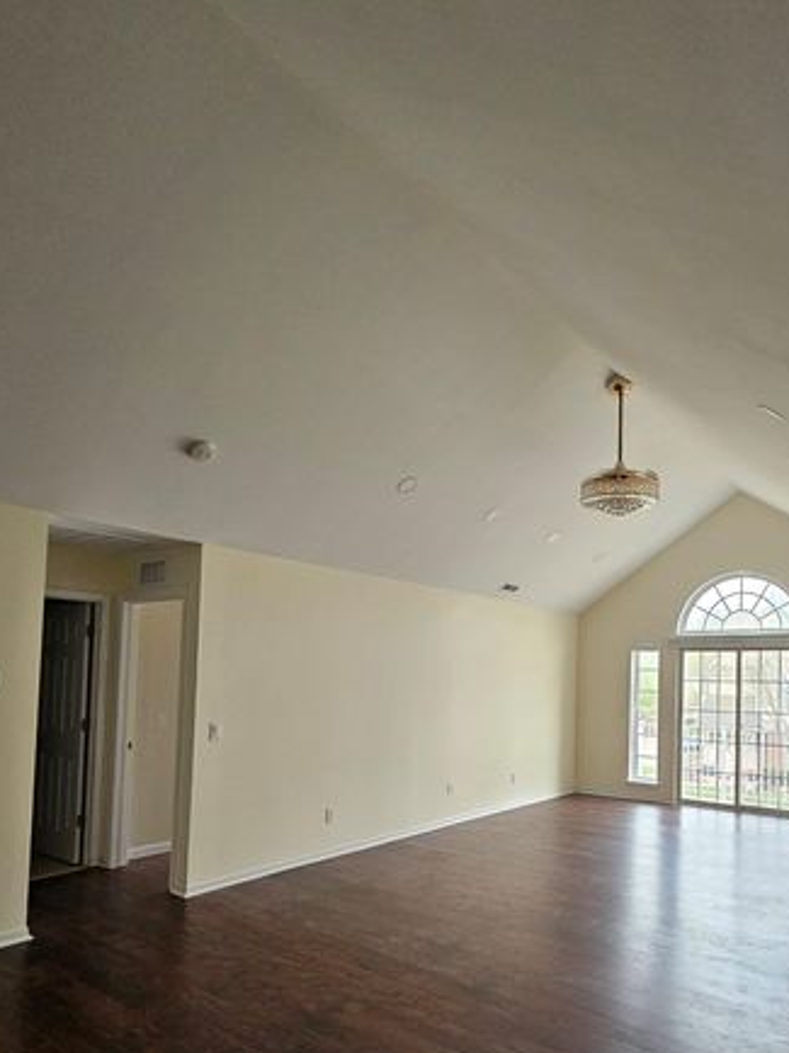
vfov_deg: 80.4
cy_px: 654
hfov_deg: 65.2
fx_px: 608
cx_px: 481
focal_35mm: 20
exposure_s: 1/60
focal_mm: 2.2
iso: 200
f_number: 2.2
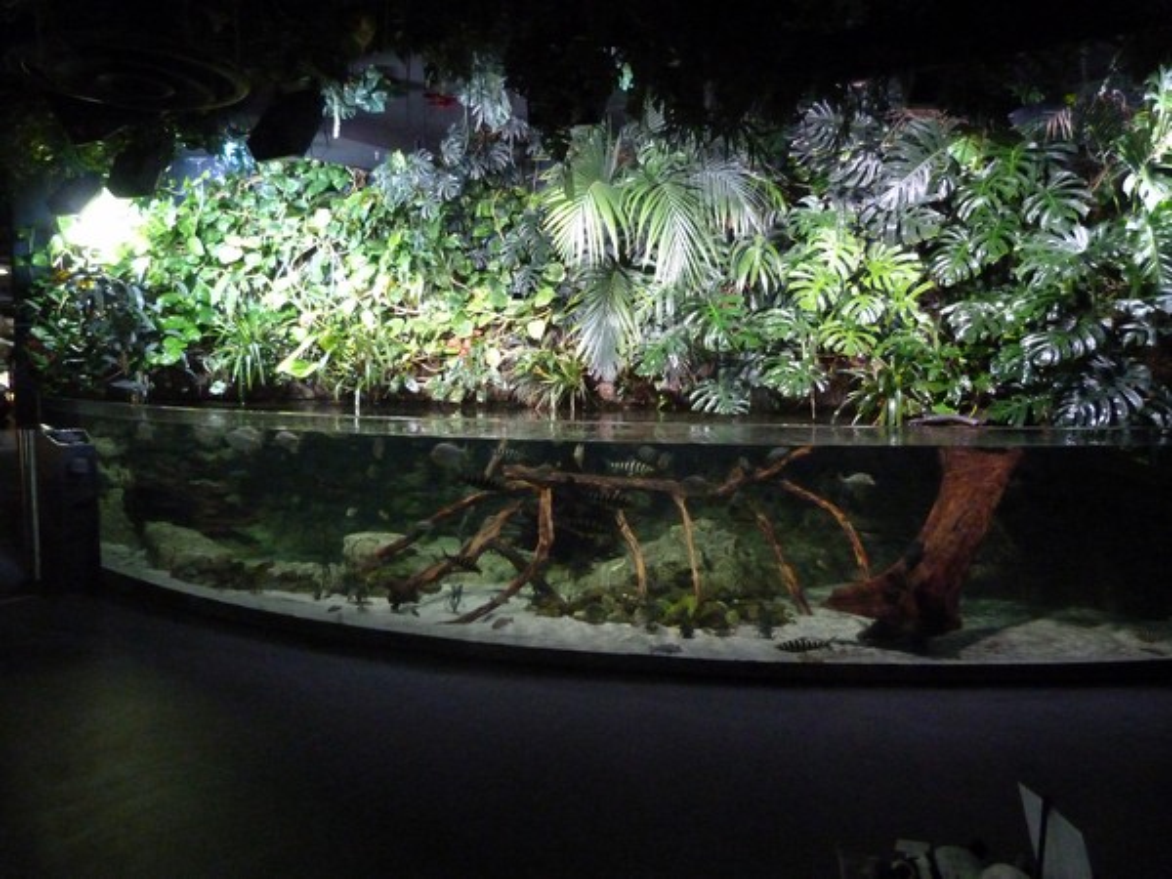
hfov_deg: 69.4
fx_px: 846
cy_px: 440
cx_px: 586
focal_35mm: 25
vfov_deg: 54.9
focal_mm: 4.5
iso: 800
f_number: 2.8
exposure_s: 1/40
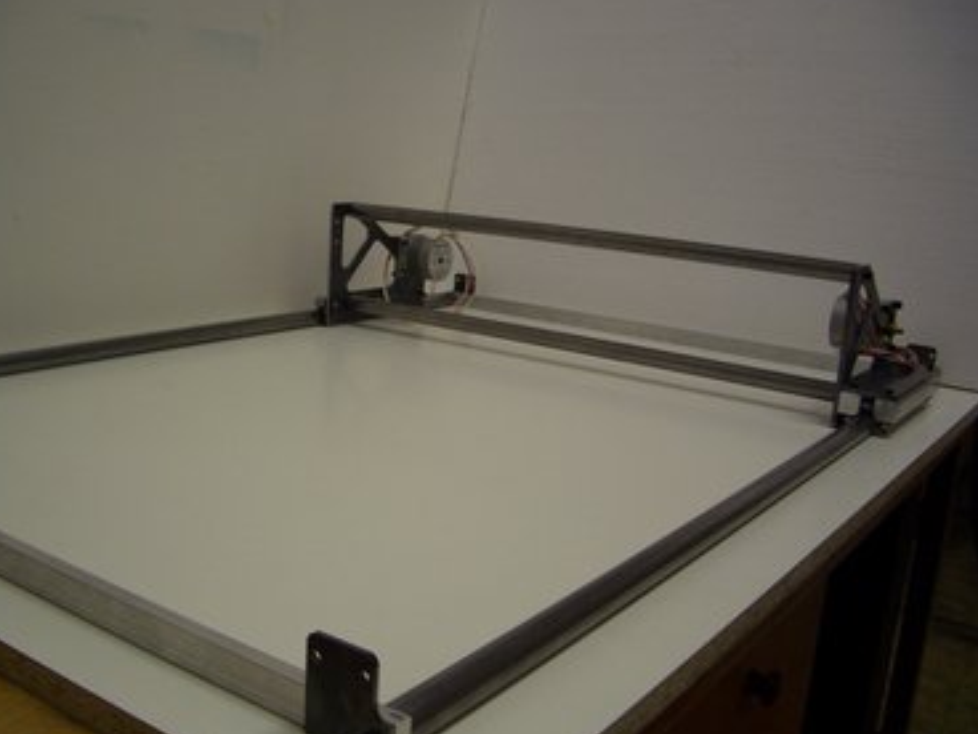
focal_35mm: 38
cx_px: 454
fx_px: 1074
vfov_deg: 37.7
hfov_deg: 48.9
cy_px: 386
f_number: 2.6
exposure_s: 1/30
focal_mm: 5.8
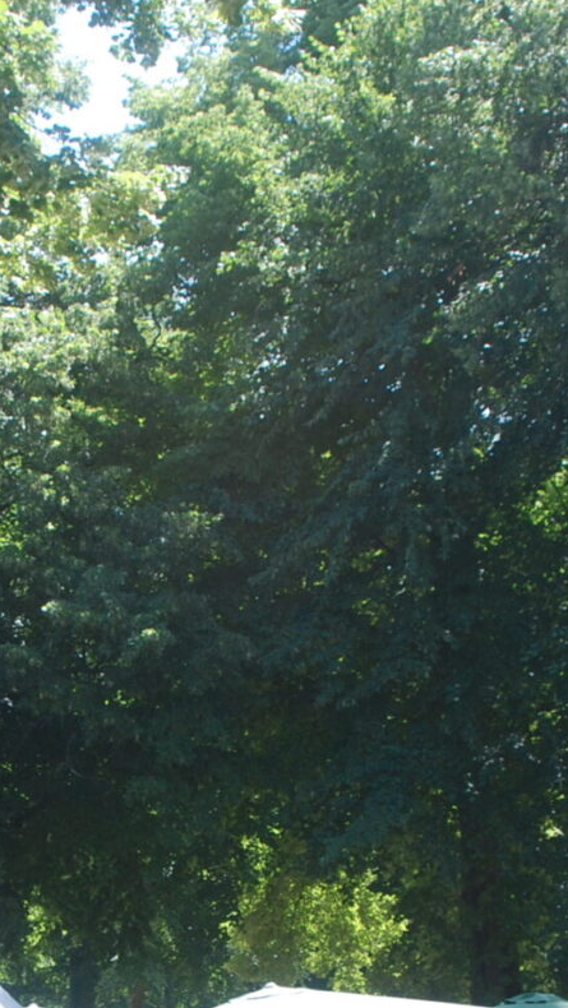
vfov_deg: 18.6
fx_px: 3049
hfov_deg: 10.6
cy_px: 785
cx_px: 157
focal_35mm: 114
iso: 160
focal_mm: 28
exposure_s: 1/125
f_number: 5.6
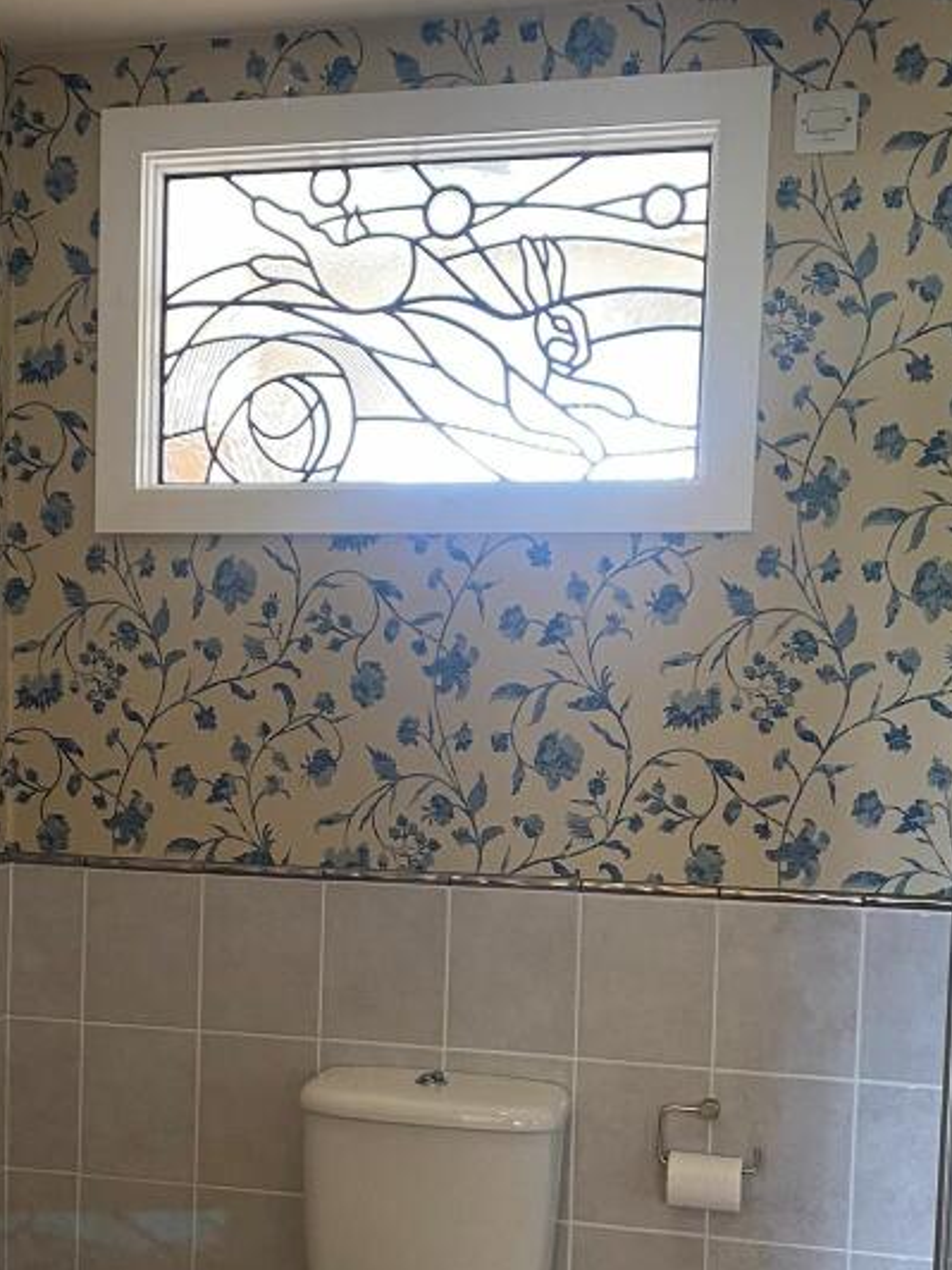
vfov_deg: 37.7
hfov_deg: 28.8
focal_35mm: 50
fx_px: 1833
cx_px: 282
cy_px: 857
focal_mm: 4.25
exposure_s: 1/60
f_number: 1.8
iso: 200
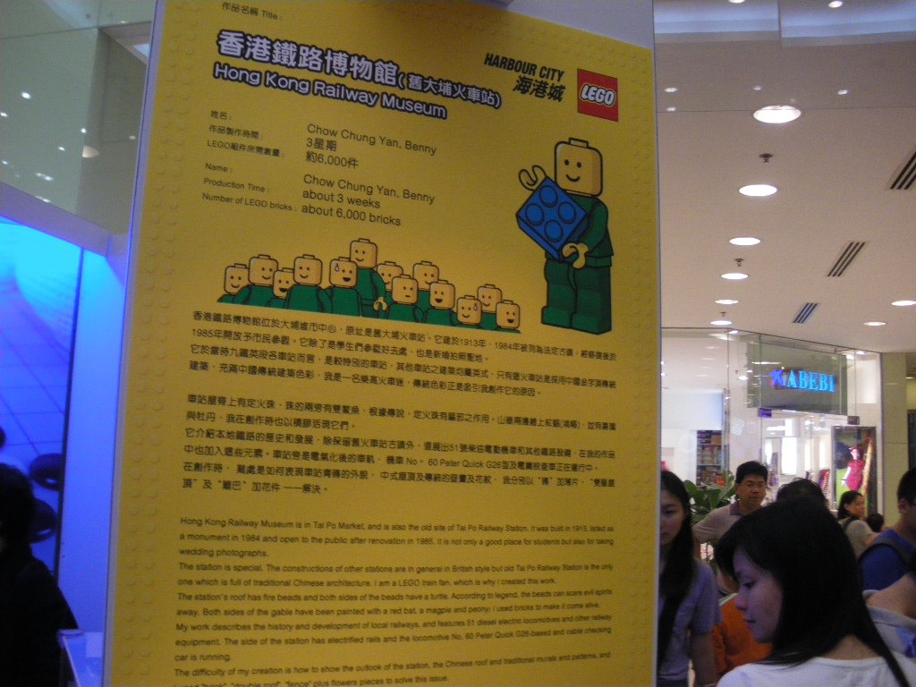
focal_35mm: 36
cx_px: 458
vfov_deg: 39.7
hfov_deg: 51.4
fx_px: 953
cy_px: 344
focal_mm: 6.3
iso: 400
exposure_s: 1/100
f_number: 3.5
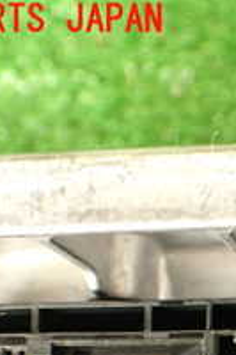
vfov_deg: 19.5
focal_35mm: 100
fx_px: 985
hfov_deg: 12.8
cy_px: 398
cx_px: 373
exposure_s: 1/30
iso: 320
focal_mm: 5.79
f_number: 2.4
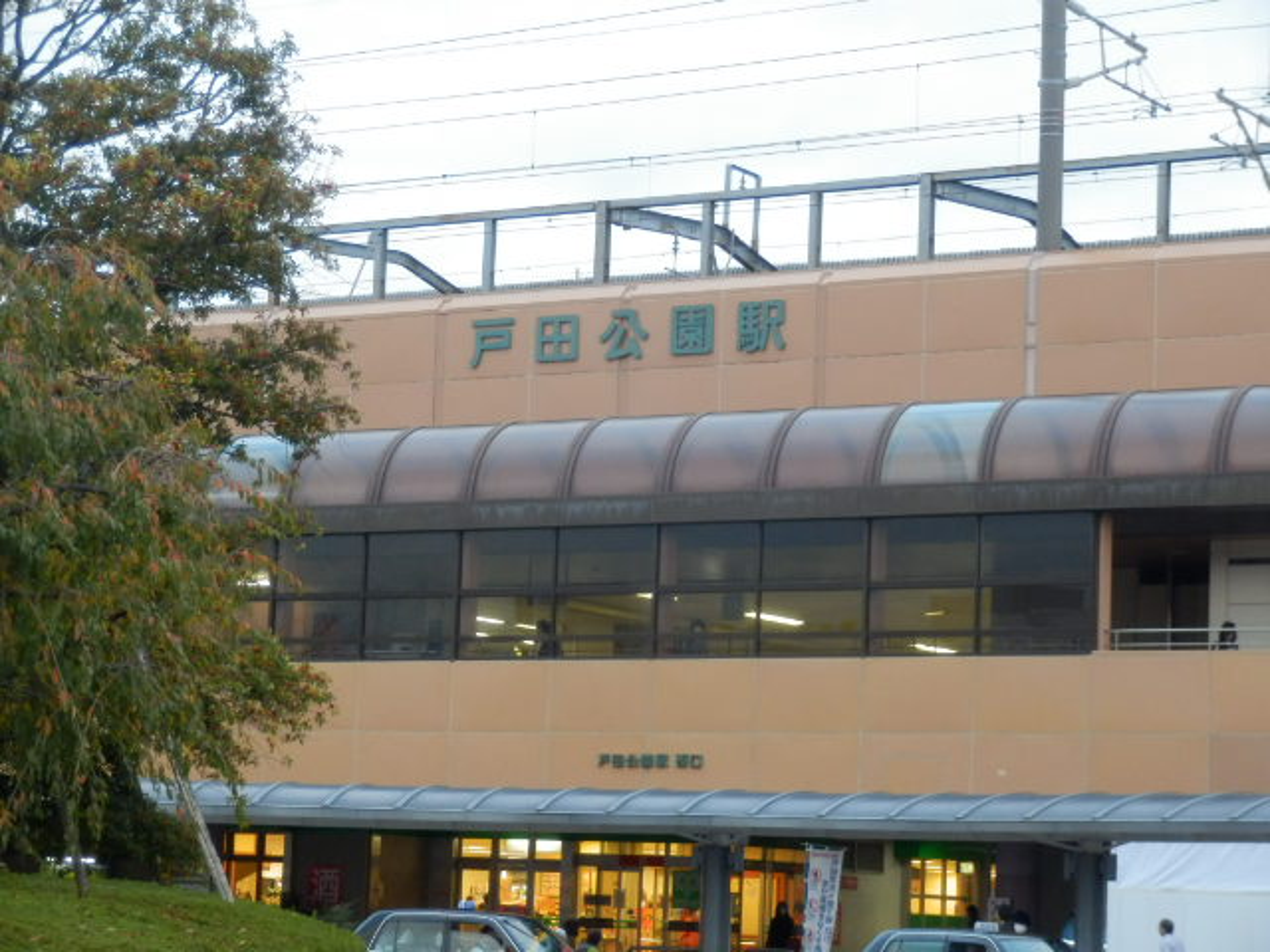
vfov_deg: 13.3
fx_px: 4072
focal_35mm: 111
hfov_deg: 17.7
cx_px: 635
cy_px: 476
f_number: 5.5
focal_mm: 19.6
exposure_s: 1/60
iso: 640
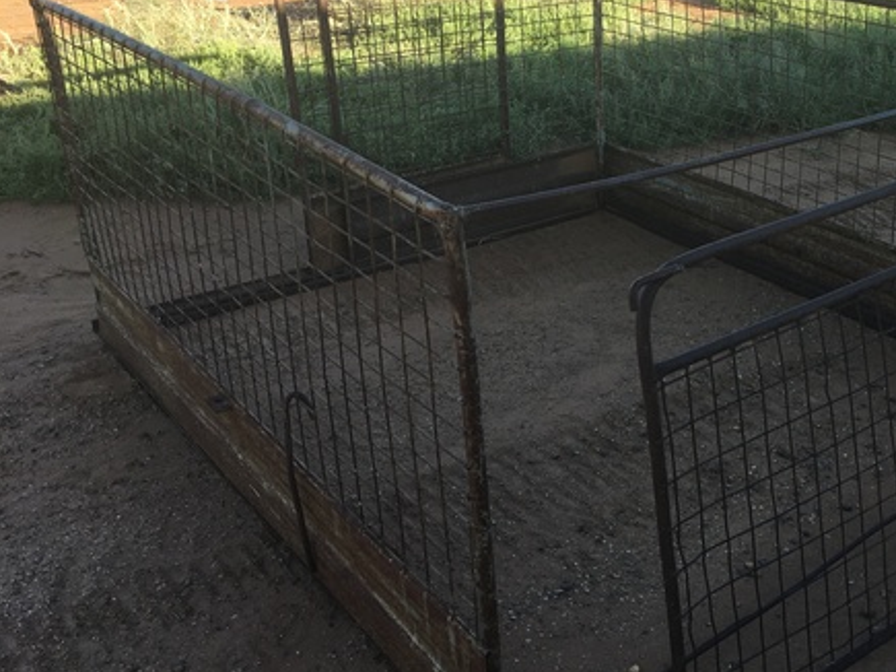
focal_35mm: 44
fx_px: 1139
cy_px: 310
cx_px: 678
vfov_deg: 32.8
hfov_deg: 41.6
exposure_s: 1/349
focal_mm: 4.15
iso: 25
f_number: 2.2
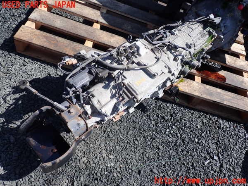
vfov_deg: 46.8
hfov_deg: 60.0
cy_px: 93
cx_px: 124
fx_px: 215
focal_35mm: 30
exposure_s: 1/640
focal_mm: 5.4
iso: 100
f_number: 3.2
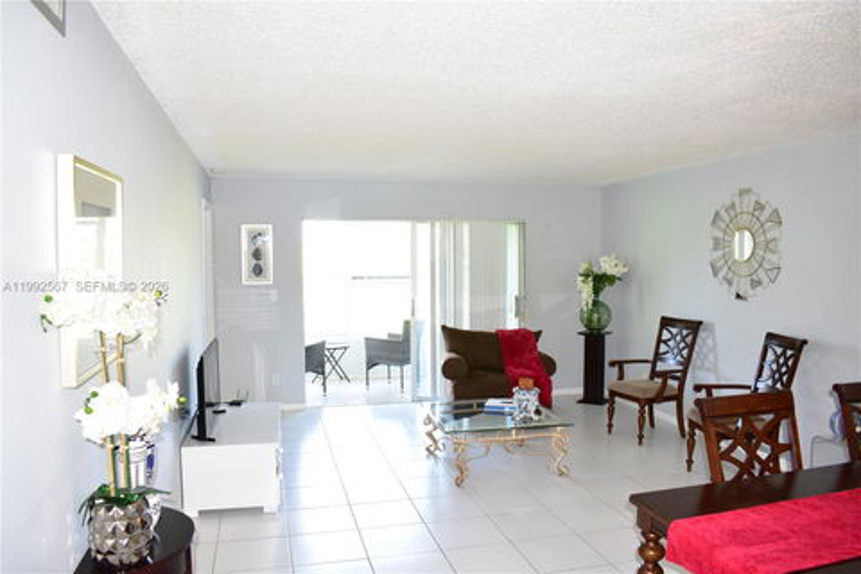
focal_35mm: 27
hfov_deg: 67.4
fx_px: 646
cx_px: 430
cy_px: 287
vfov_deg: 47.9
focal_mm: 18
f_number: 5
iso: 1400
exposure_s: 1/60
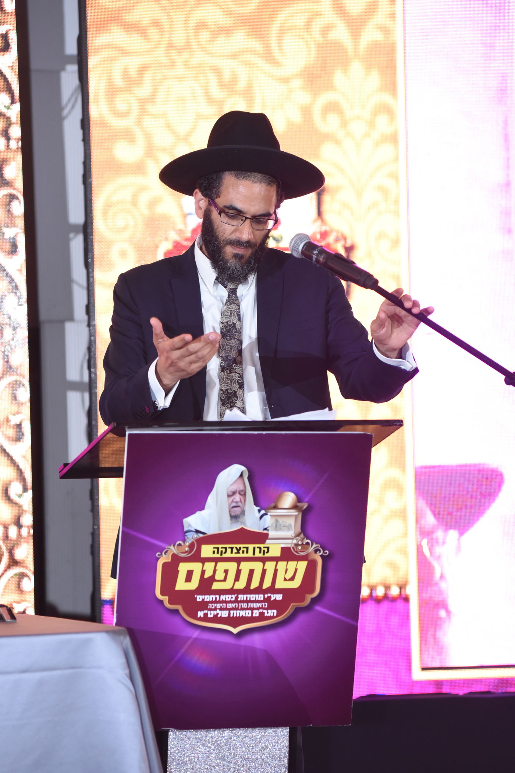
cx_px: 258
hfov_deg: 10.2
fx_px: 2897
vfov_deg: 15.2
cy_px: 386
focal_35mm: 135
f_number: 4.5
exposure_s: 1/200
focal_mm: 135
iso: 3200
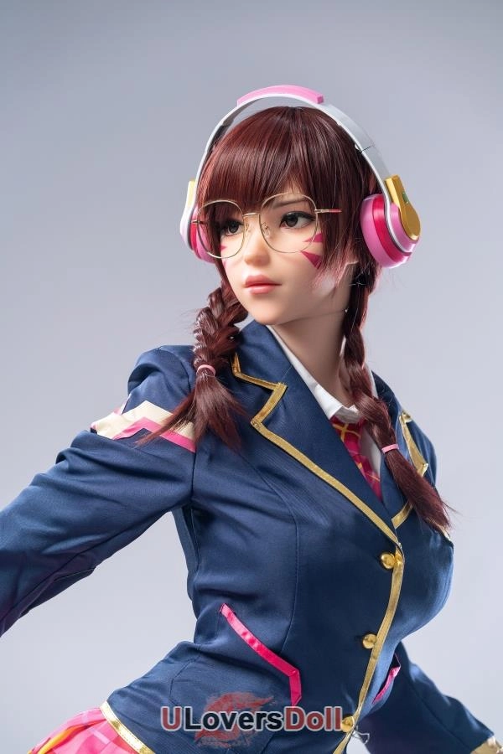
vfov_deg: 36.2
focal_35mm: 55
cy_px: 377
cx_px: 252
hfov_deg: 24.6
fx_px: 1153
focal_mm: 55
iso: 320
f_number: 4
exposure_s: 1/200
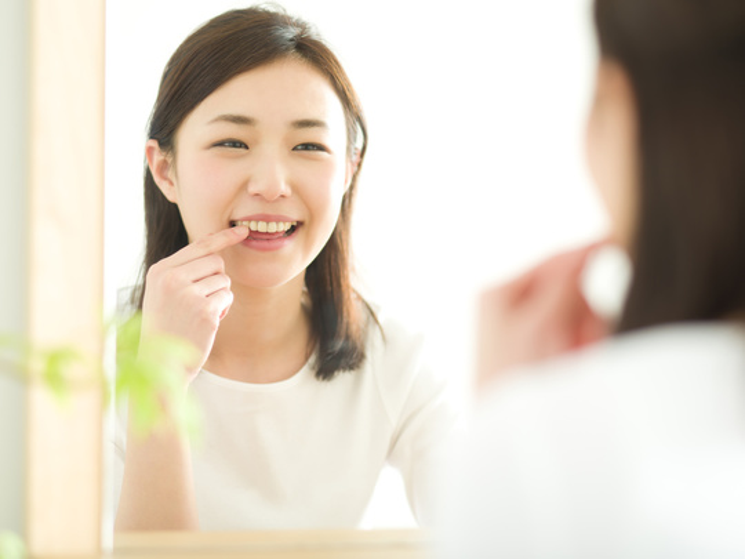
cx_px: 372
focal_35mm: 118
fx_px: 2540
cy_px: 280
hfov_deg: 16.7
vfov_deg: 12.6
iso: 200
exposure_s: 1/125
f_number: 3.5
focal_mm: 150
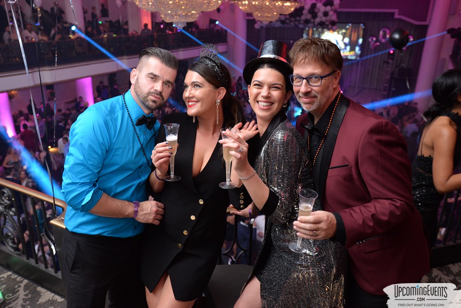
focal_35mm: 30
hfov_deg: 61.9
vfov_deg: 43.6
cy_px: 154
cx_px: 230
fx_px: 384
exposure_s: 1/50
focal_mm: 30
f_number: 4.5
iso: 2000
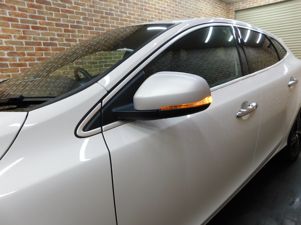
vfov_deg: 58.9
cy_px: 112
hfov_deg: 73.9
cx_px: 150
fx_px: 200
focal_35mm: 23
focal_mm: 4
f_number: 3
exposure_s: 1/30
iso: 140
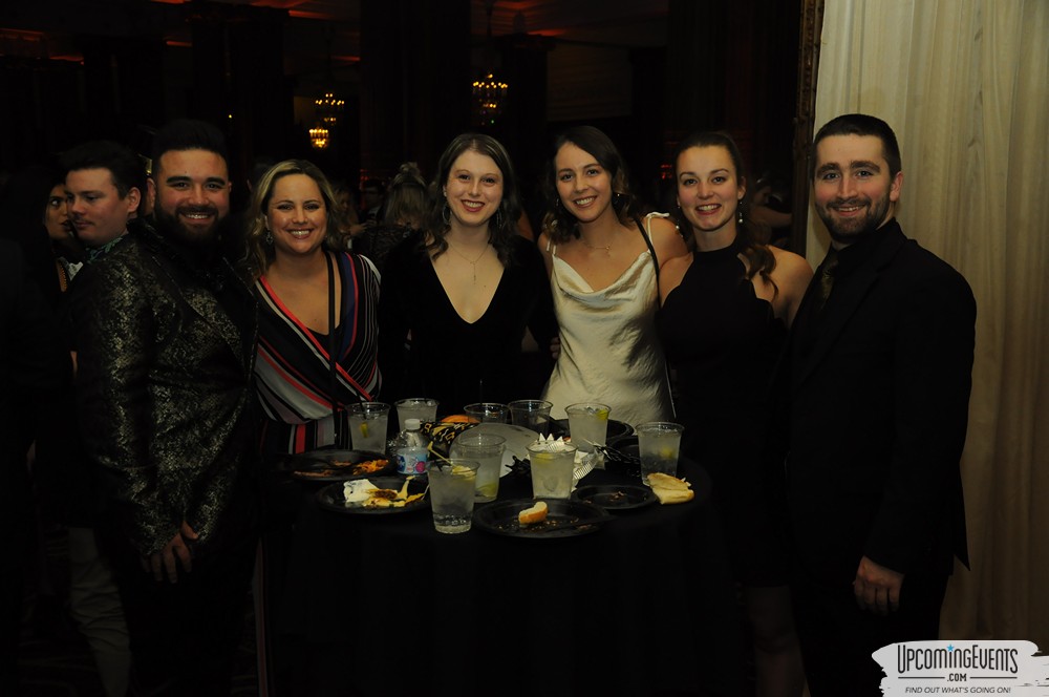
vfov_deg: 34.1
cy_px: 348
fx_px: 1135
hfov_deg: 49.6
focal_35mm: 39
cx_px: 524
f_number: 4
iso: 800
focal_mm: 26
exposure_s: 1/60
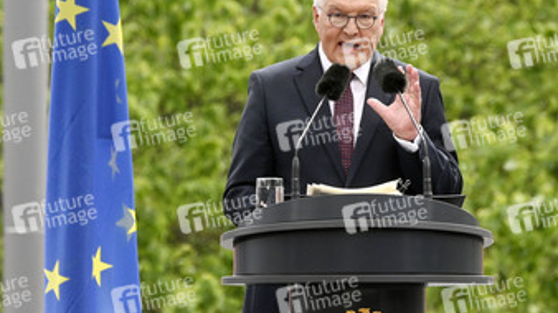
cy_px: 173
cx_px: 341
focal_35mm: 979
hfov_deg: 2.2
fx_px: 14483
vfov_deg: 1.2
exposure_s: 1/640
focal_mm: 700
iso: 4000
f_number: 18
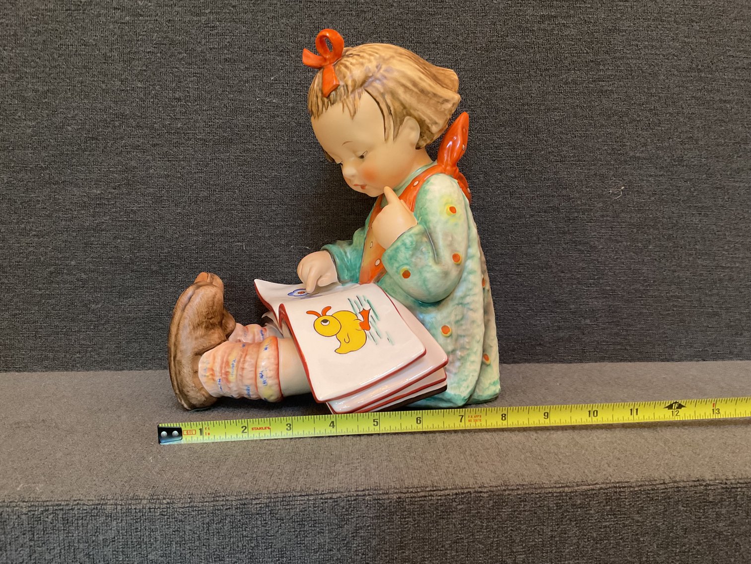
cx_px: 376
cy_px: 282
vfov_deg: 48.2
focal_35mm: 29
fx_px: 629
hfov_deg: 61.7
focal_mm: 3
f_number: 1.8
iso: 200
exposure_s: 1/40
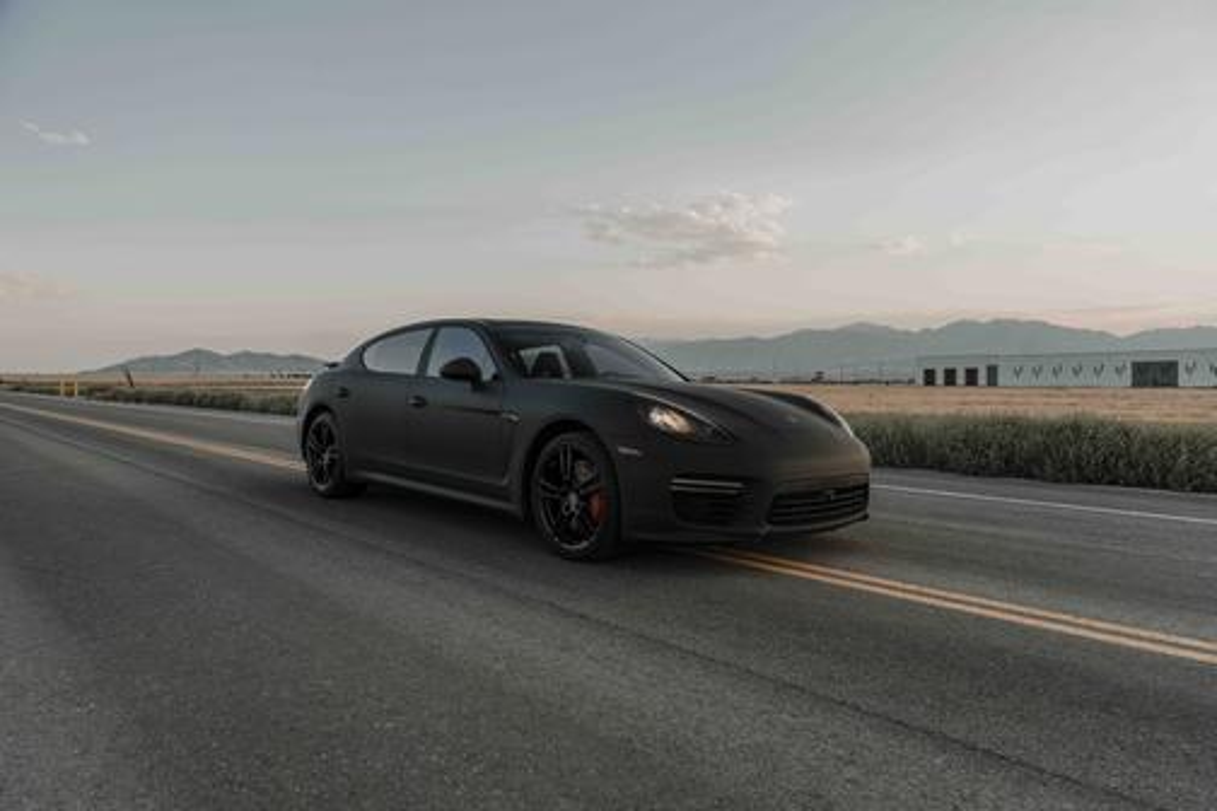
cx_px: 608
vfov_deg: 53.1
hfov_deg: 73.7
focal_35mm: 24
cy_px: 406
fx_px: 811
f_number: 4.5
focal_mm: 24
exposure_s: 1/200
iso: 500
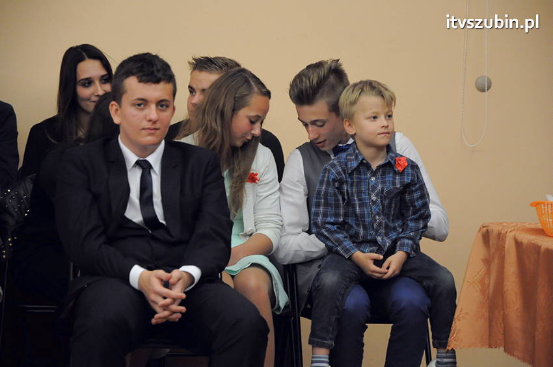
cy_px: 184
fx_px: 2417
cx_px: 276
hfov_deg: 13.1
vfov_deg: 8.7
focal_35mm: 158
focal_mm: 105
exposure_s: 1/80
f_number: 5.6
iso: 2500
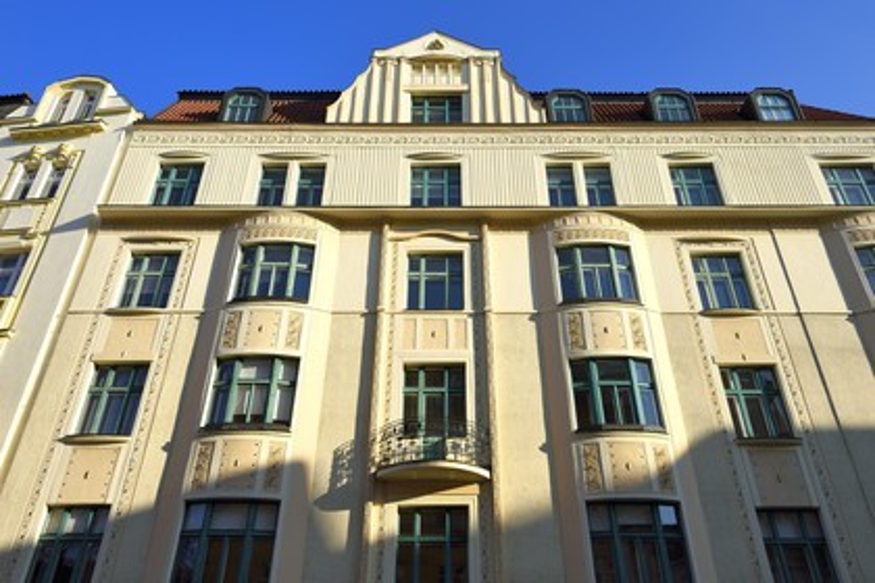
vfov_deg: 42.3
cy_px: 292
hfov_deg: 60.3
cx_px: 438
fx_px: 753
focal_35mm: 31
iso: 200
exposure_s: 1/200
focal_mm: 31
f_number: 13
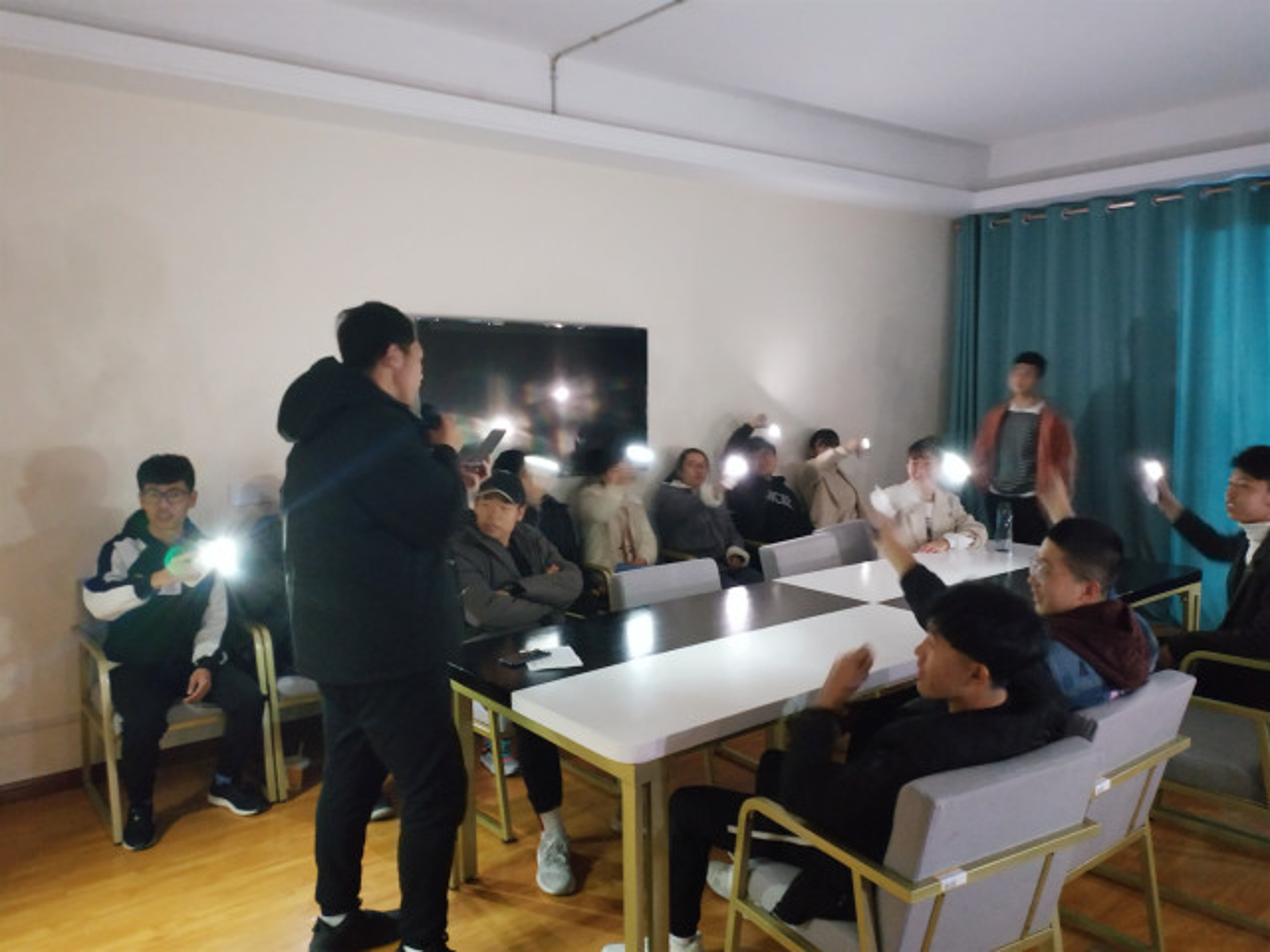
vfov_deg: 44.2
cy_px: 476
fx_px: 1174
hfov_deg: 56.8
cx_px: 635
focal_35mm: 32
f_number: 2
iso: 1862
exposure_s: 1/12
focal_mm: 4.5
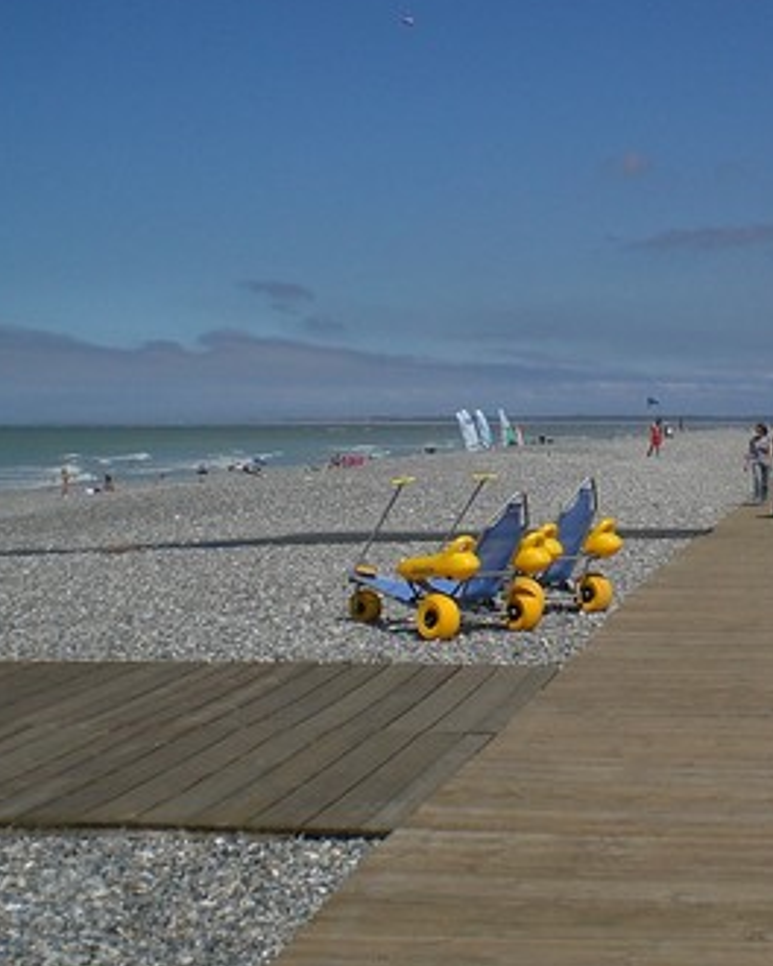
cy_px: 471
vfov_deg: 26.4
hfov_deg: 21.0
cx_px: 624
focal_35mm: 72
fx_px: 2059
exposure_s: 1/1250
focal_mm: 6.3
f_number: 4.4
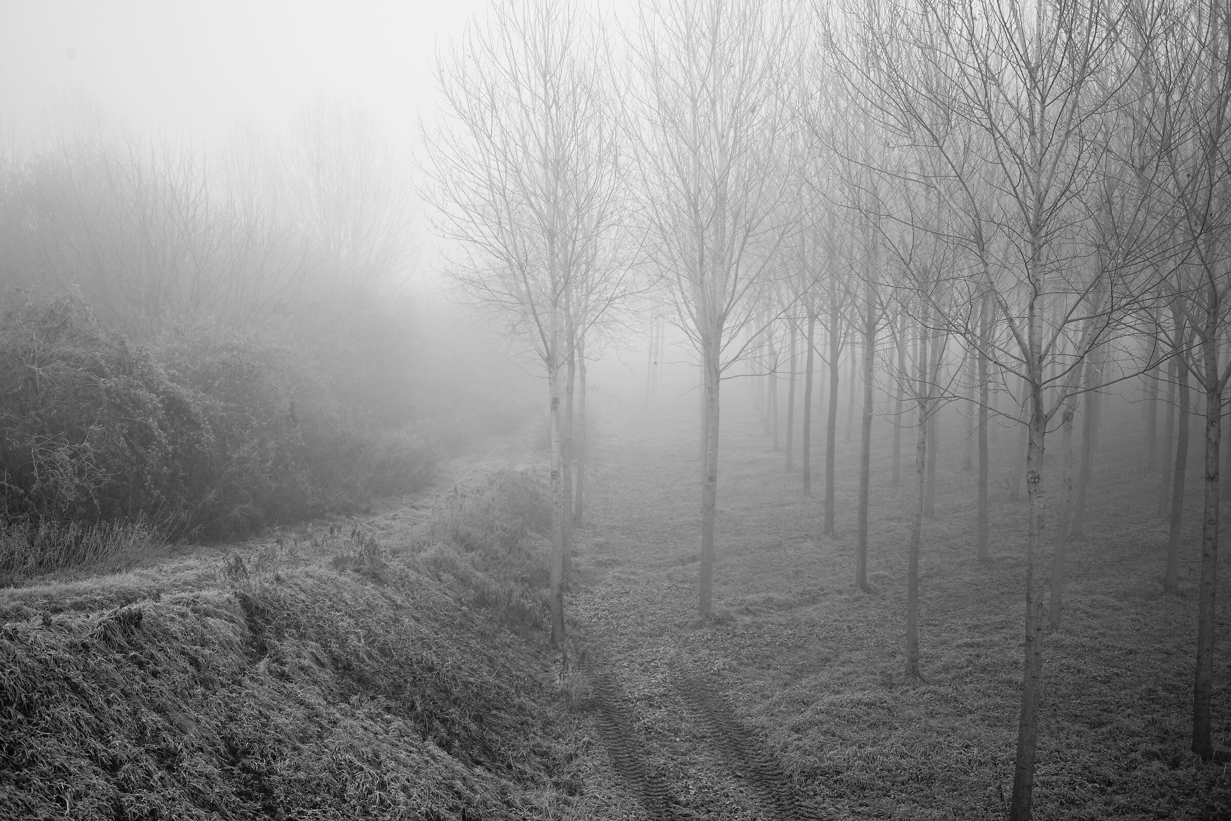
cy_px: 410
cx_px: 616
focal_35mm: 35
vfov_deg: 37.9
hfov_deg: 54.4
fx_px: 1197
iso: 400
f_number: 8
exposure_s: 1/125
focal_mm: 35
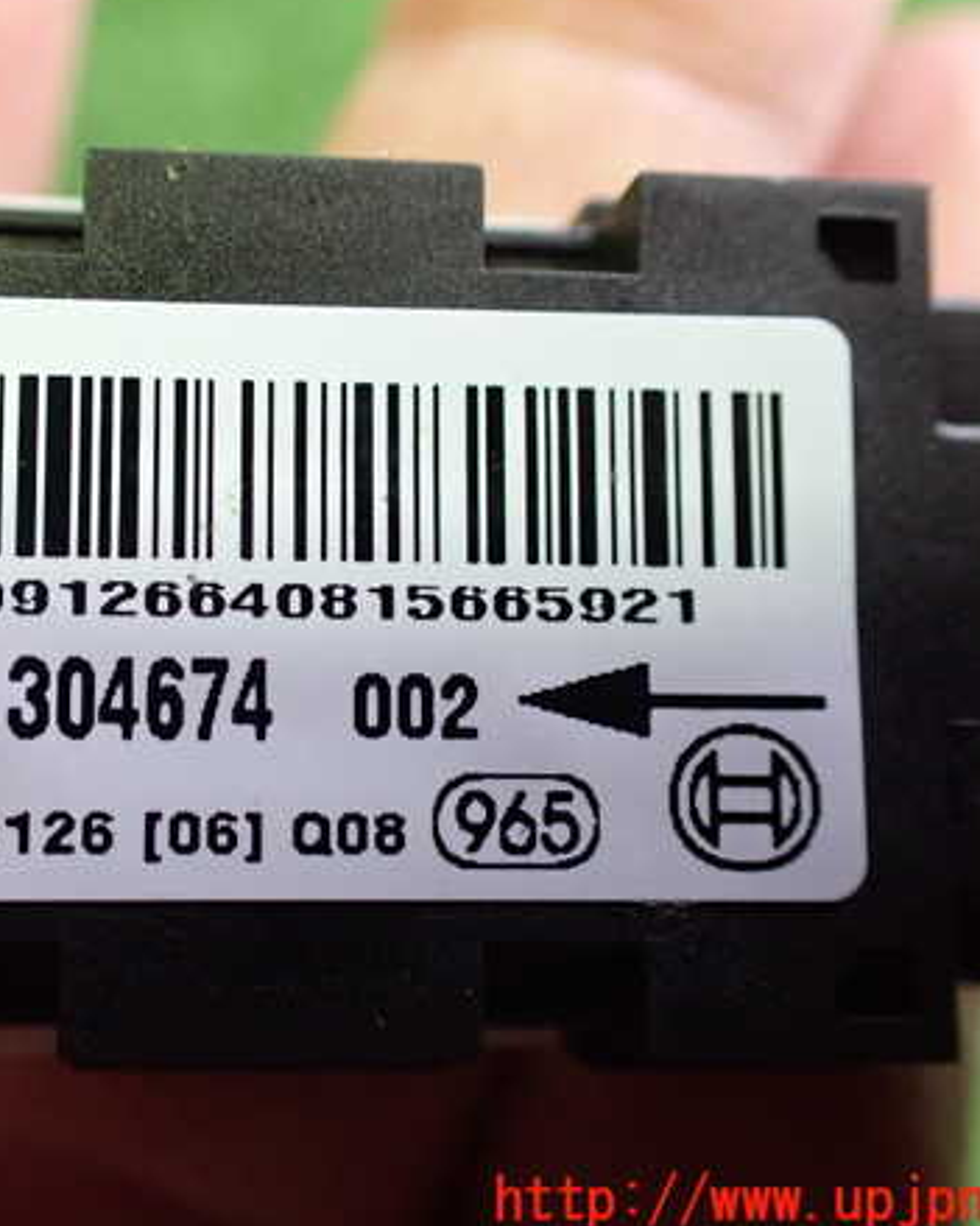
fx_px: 1451
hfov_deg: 36.7
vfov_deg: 45.8
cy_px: 609
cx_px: 288
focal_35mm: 40
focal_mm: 5.4
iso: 800
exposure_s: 1/60
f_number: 2.3
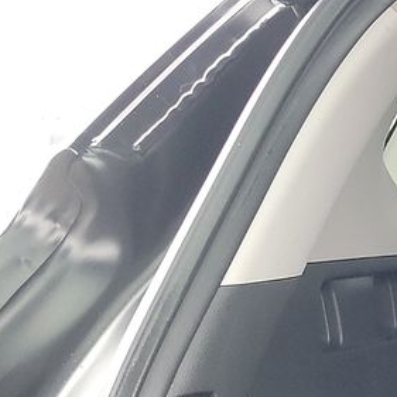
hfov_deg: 10.7
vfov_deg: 13.5
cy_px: 617
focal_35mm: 121
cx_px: 1125
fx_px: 1570
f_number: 1.8
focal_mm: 6.7
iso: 353
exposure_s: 1/59
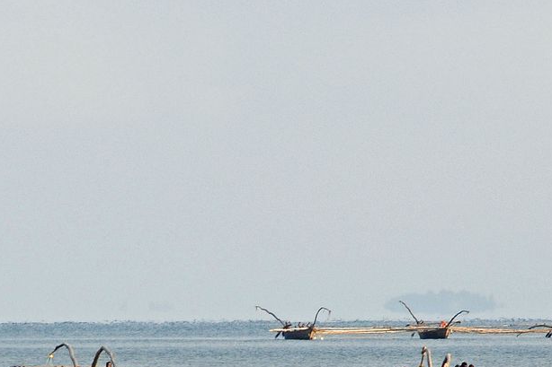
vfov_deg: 2.3
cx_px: 162
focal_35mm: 586
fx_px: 8982
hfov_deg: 3.5
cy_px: 328
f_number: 9
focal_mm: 200
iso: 200
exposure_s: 1/320
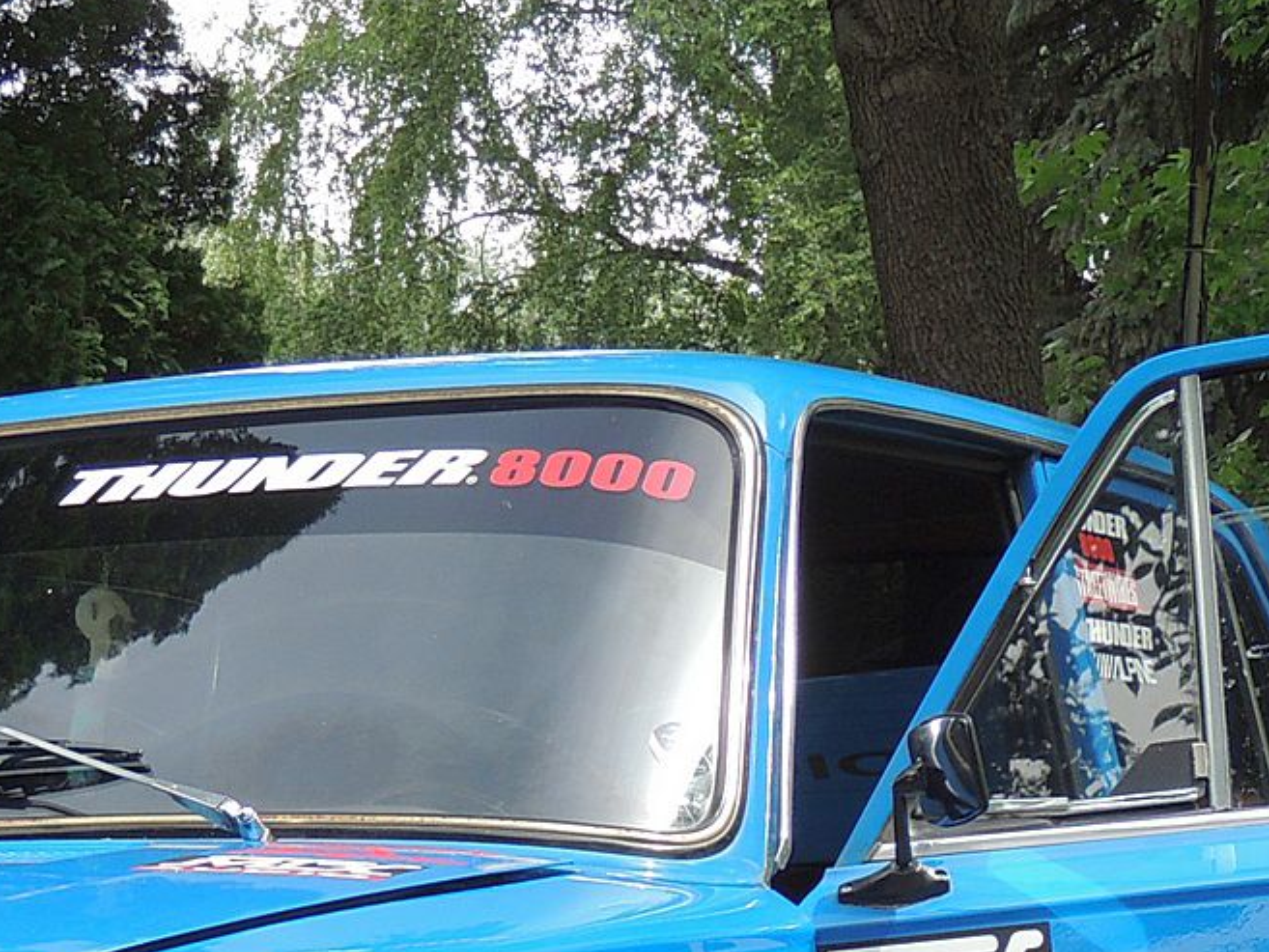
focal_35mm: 134
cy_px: 1062
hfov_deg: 14.6
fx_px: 4913
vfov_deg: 10.9
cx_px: 251
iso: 100
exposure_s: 1/320
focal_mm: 7.6
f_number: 3.4
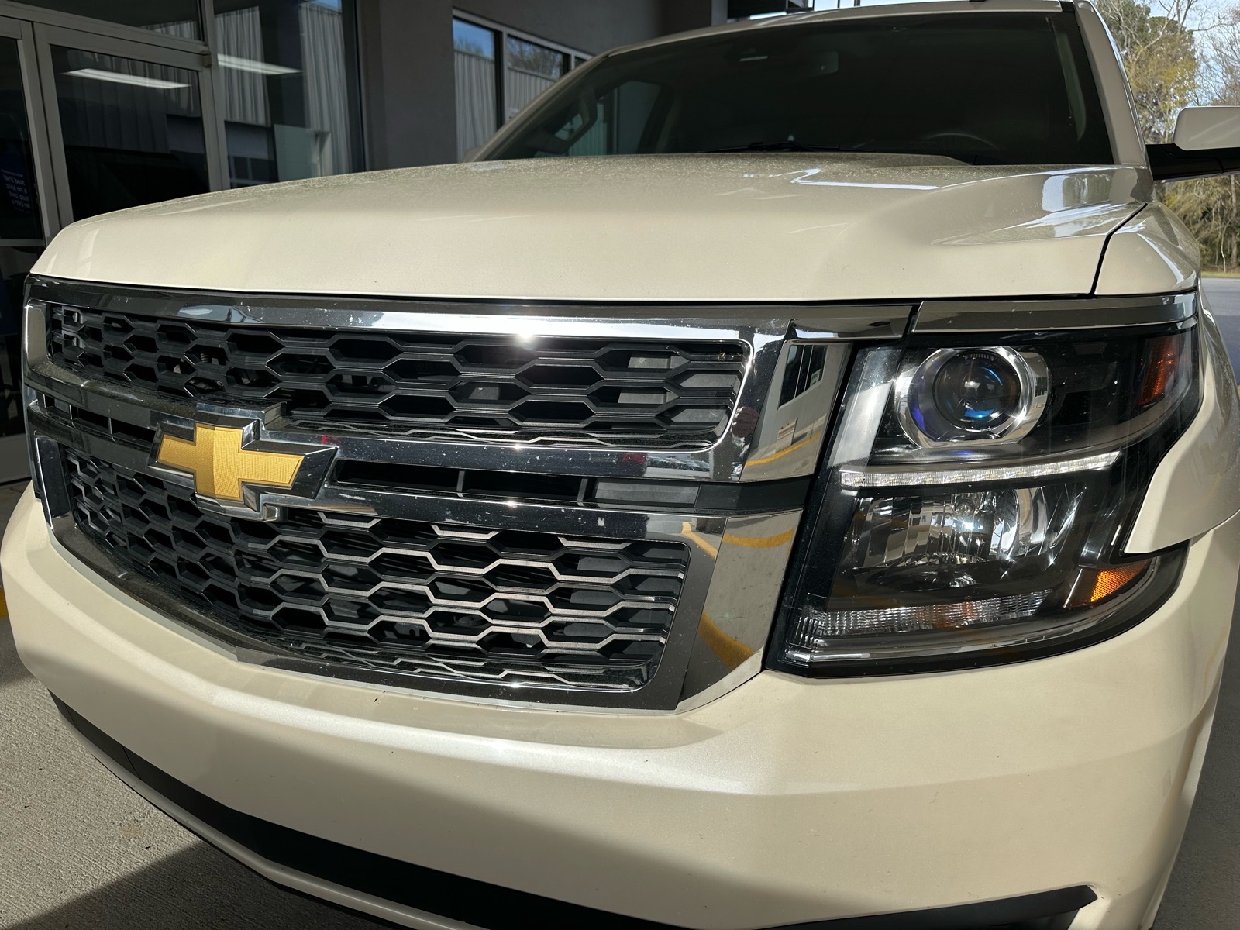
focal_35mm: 24
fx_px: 860
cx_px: 620
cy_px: 465
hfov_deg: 71.6
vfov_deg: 56.8
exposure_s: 1/1692
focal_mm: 6.86
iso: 80
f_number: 1.78
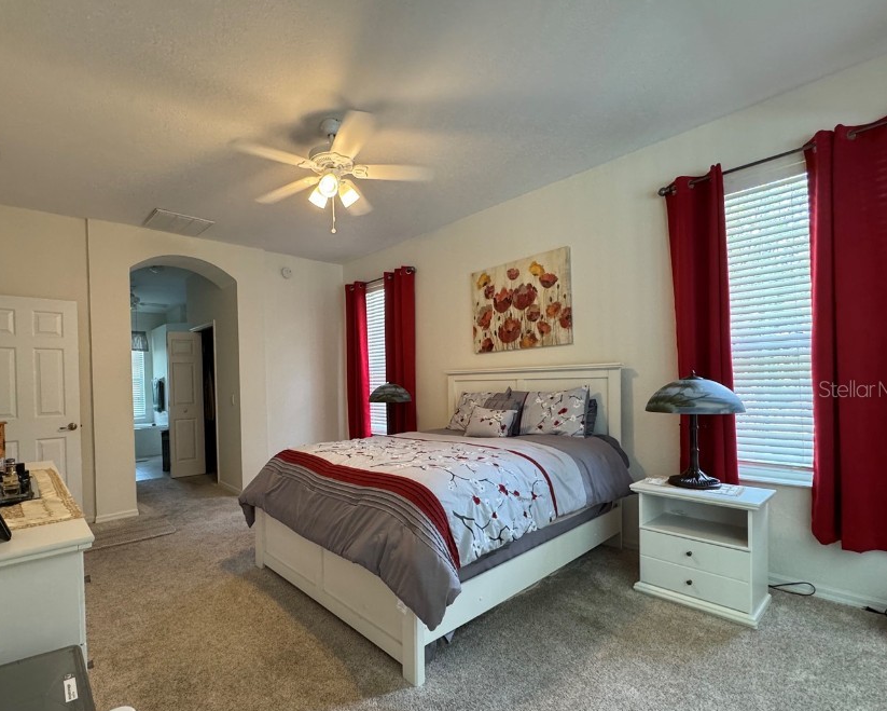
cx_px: 369
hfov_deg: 88.8
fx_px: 446
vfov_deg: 76.8
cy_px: 388
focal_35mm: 17
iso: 320
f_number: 2.2
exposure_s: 1/120
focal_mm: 2.22
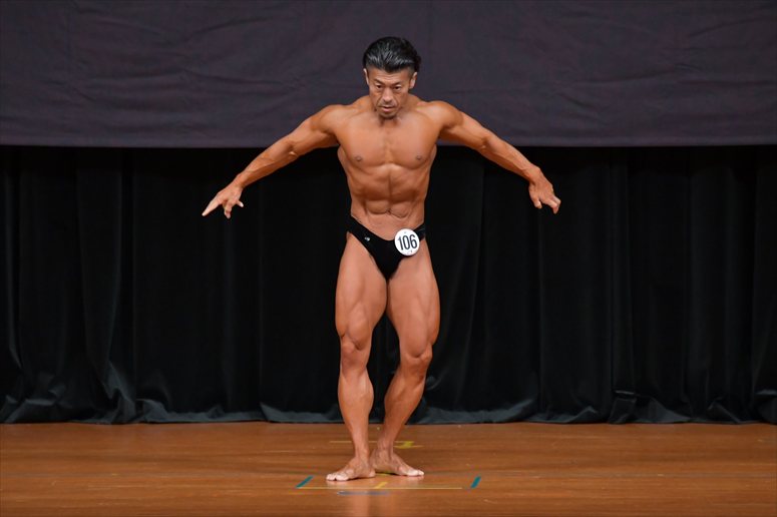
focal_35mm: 300
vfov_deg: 4.6
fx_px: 6472
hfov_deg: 6.9
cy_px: 258
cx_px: 388
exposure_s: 1/400
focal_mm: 200
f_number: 5.6
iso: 4000
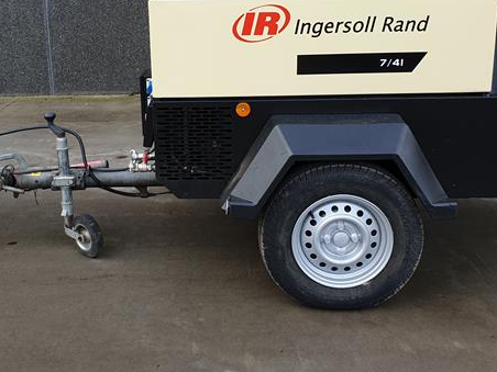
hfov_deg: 41.1
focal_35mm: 46
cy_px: 124
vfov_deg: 31.3
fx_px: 660
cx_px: 203
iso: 50
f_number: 2.4
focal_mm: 4.3
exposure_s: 1/227
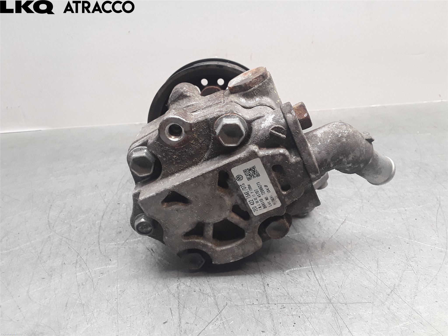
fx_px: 362
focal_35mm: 28
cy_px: 168
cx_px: 224
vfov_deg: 49.7
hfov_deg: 63.4
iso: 64
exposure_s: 1/50
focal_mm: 2.91
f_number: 1.9
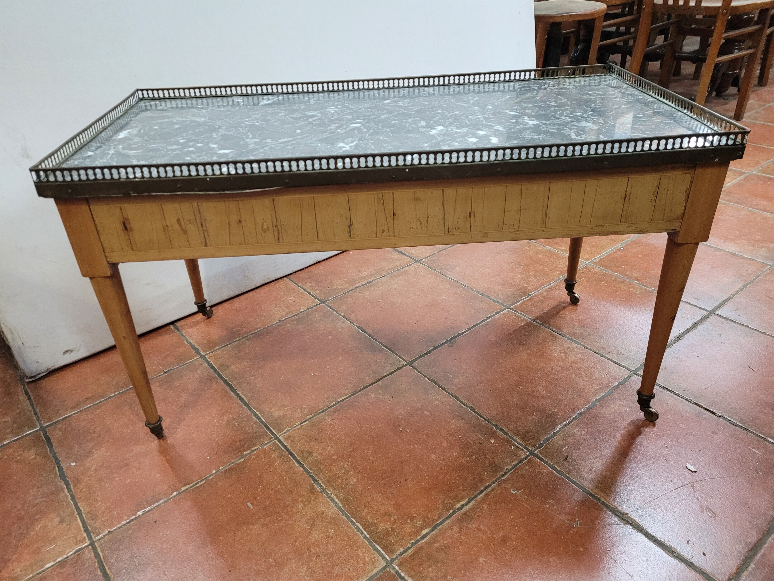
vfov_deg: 53.1
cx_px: 387
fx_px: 581
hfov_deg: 67.3
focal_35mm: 26
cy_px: 290
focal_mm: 5.4
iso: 500
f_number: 1.8
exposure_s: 1/50
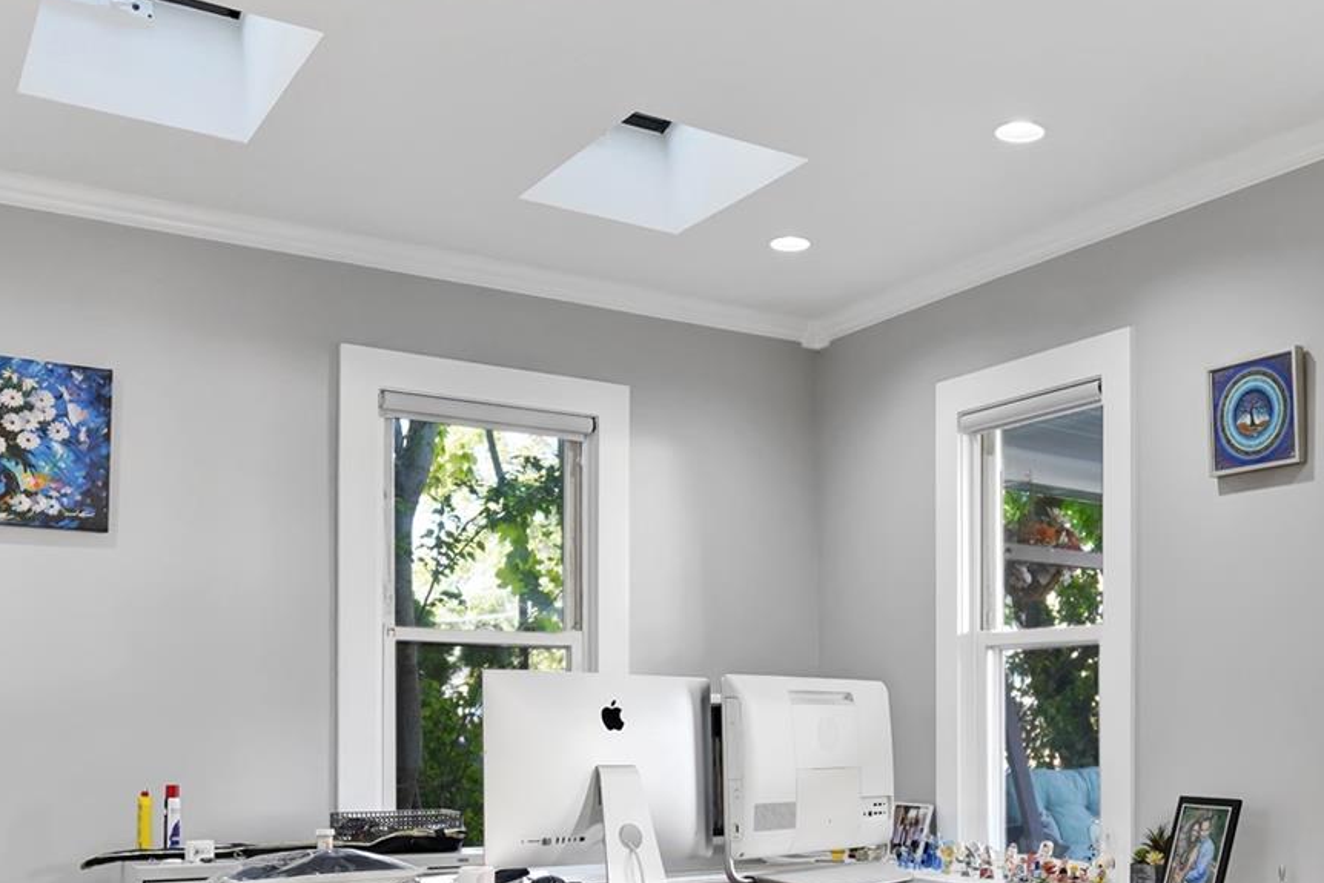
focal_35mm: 39
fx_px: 1441
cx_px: 857
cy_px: 709
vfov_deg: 33.1
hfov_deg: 48.7
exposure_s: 1/40
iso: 100
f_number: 1.8
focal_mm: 11
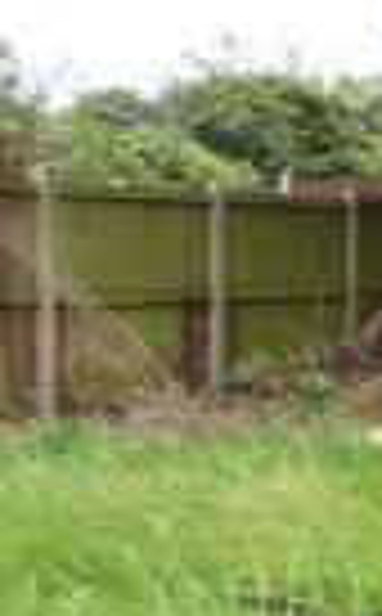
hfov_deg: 10.4
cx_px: 807
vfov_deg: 18.4
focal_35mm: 113
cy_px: 178
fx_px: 1892
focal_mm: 4.5
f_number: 3.6
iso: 100
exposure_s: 1/125
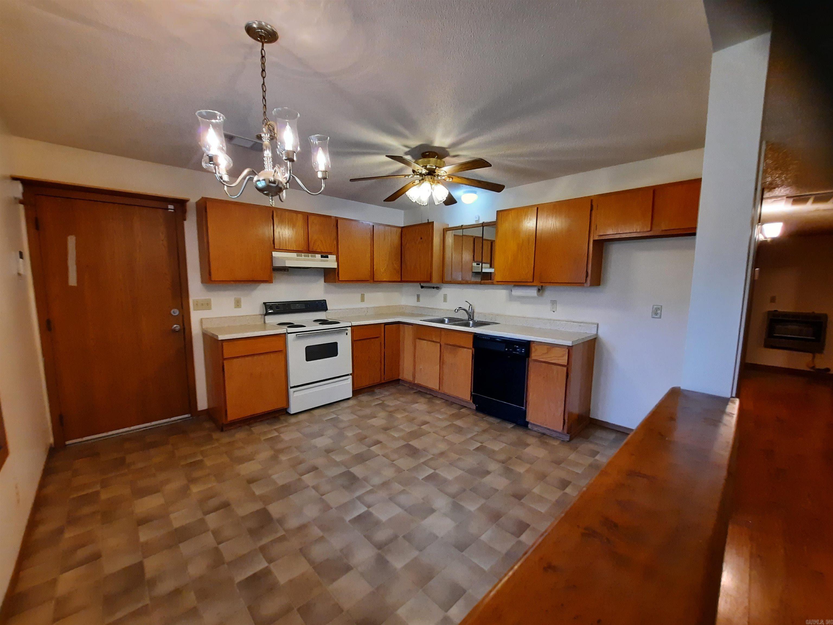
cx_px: 416
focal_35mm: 13
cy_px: 312
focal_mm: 1.74
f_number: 2.2
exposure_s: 1/40
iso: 200
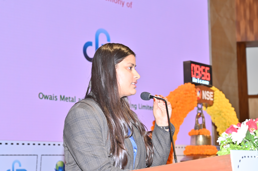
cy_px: 89
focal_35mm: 81
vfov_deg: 16.8
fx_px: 580
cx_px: 126
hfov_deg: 25.1
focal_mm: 70
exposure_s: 1/160
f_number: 5.6
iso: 400
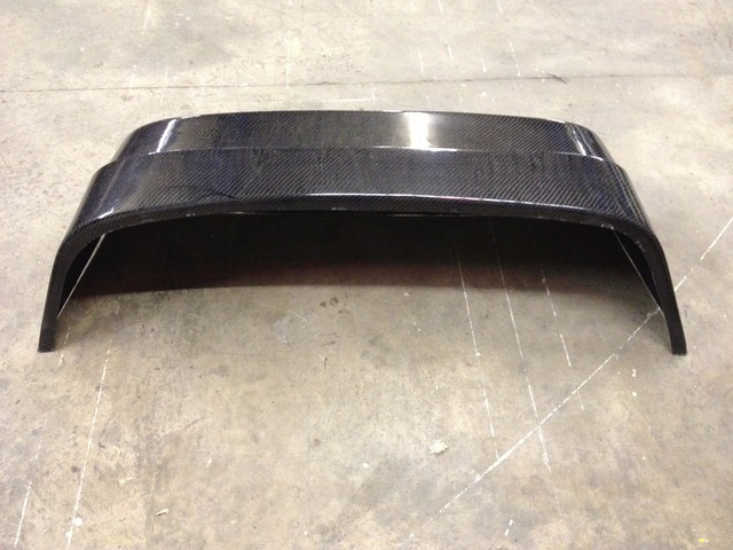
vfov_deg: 40.7
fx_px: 741
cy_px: 275
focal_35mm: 35
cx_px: 366
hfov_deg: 52.6
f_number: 2.4
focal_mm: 4.28
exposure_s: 1/17
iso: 400
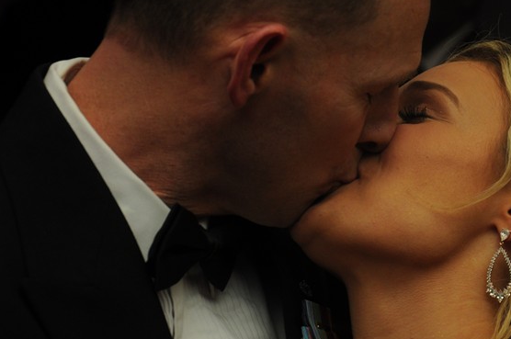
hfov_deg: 11.5
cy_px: 151
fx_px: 2523
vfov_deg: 7.7
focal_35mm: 178
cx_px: 392
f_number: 5.3
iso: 400
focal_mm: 66
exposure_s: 1/50
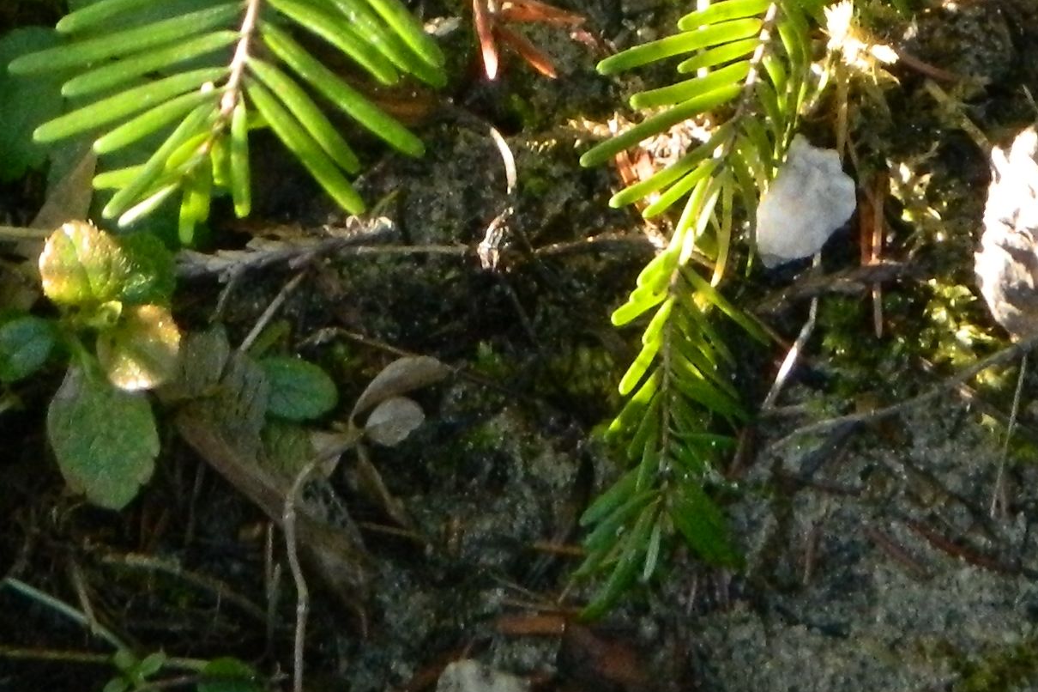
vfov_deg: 5.2
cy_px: -492
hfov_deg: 7.9
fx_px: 7494
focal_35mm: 260
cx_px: 467
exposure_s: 1/250
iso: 400
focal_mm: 12.6
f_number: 4
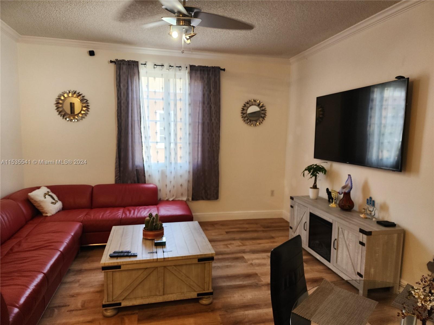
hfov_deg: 73.9
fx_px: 288
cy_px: 162
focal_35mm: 23
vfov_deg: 58.9
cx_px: 217
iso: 200
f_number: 1.8
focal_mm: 6.4
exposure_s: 1/120
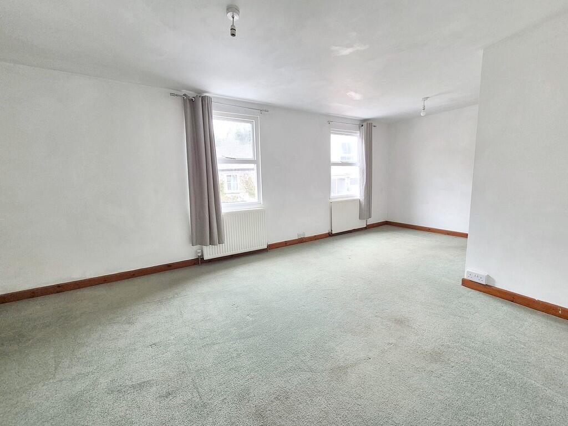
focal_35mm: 13
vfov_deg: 89.9
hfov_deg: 106.2
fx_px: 213
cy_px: 213
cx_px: 284
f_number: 2.2
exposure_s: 1/100
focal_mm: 1.7
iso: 64
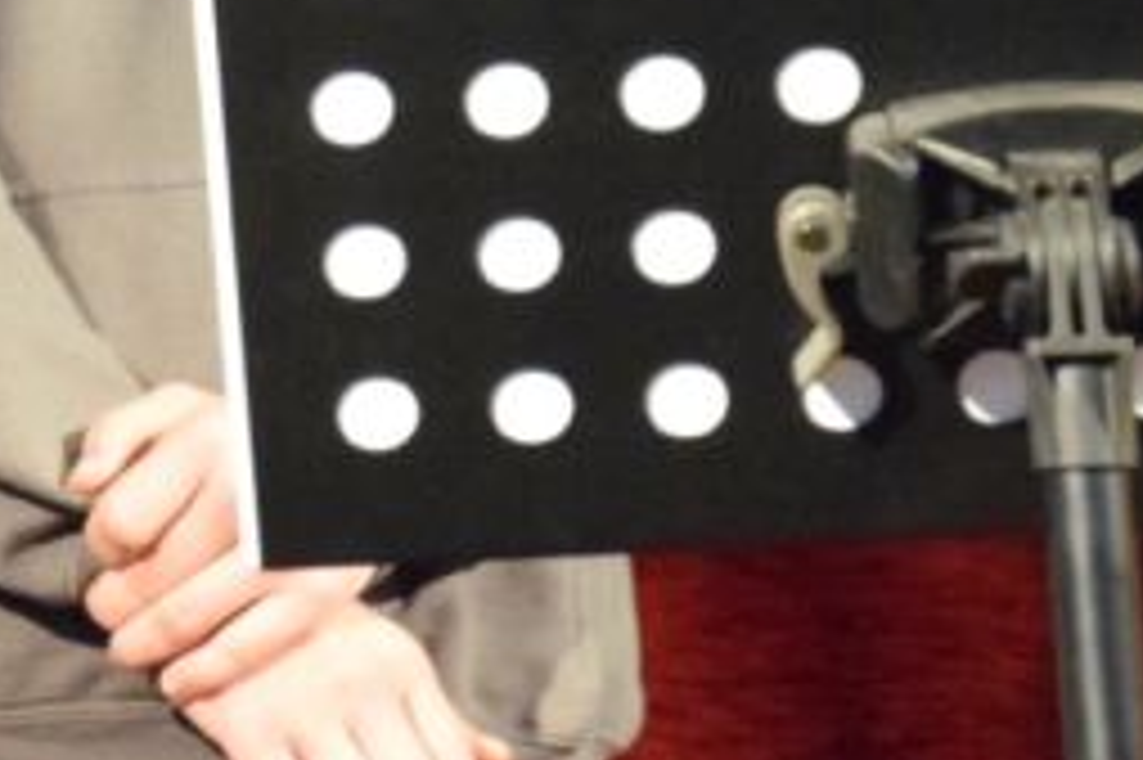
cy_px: -767
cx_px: -882
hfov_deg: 4.8
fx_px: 13453
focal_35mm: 424
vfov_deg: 3.2
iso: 6400
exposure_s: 1/50
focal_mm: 70
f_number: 5.3
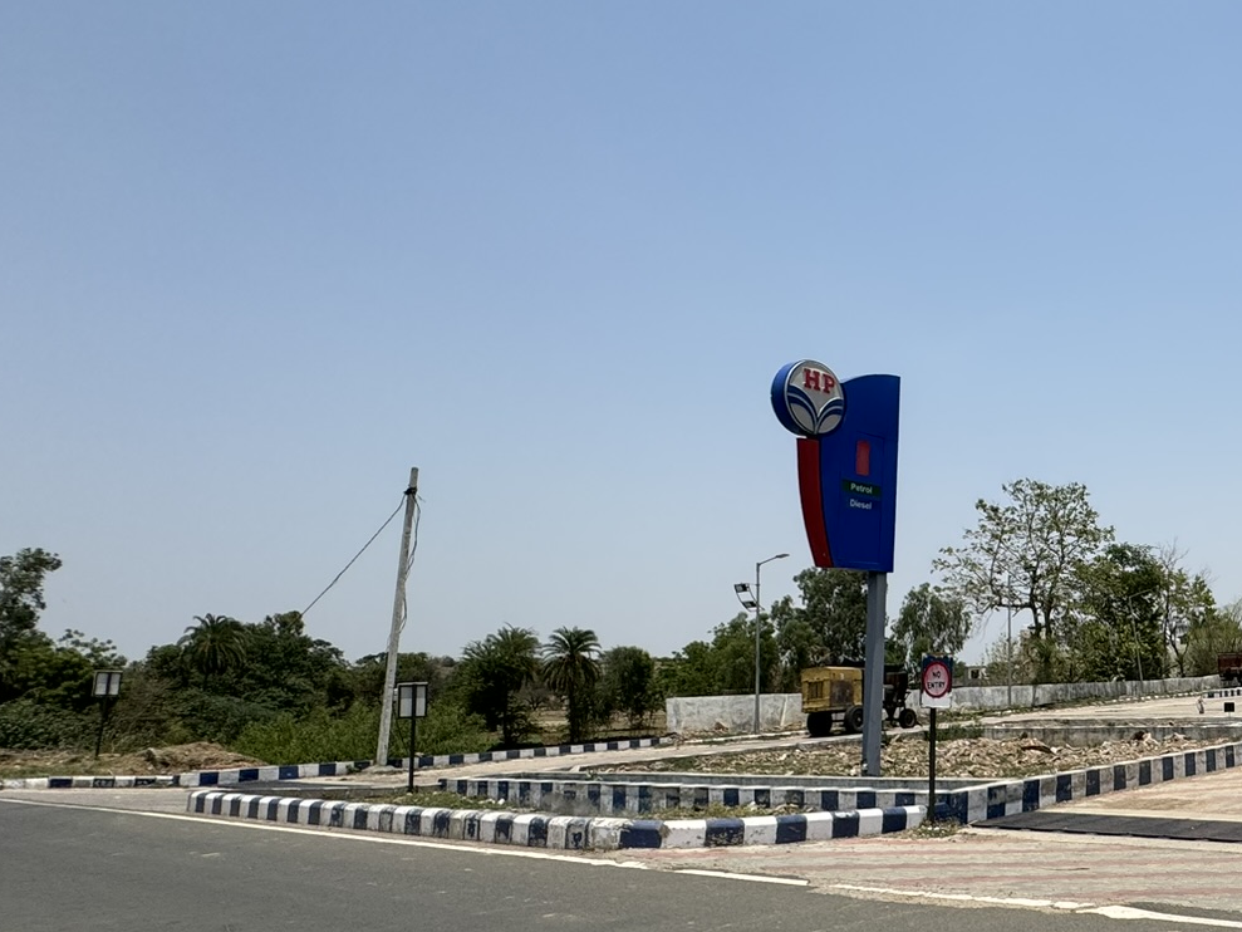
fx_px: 1041
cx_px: 1228
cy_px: 551
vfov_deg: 48.0
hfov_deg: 50.5
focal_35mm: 29
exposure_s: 1/3247
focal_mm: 2.22
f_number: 2.2
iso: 50
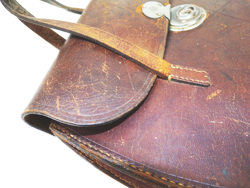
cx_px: 125
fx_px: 173
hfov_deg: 71.6
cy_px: 94
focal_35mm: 24
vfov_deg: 56.8
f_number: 3
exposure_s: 1/38
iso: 80
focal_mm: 4.3
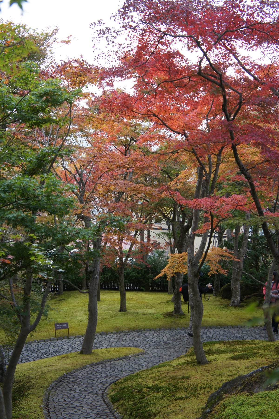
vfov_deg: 38.9
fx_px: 594
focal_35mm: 51
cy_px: 210
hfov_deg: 26.5
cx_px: 140
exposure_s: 1/60
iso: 320
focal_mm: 34
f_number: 4.5
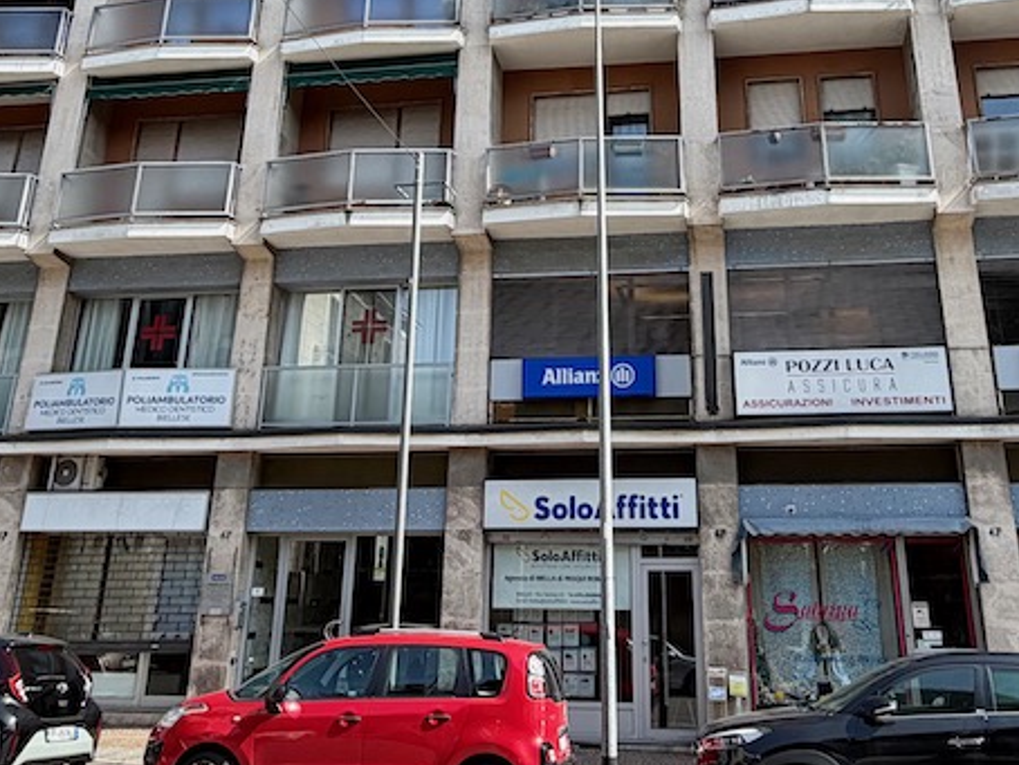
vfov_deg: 37.5
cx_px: 577
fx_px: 1090
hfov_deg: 50.0
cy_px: 168
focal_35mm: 37
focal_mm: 2.22
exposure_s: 1/760
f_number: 2.2
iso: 40
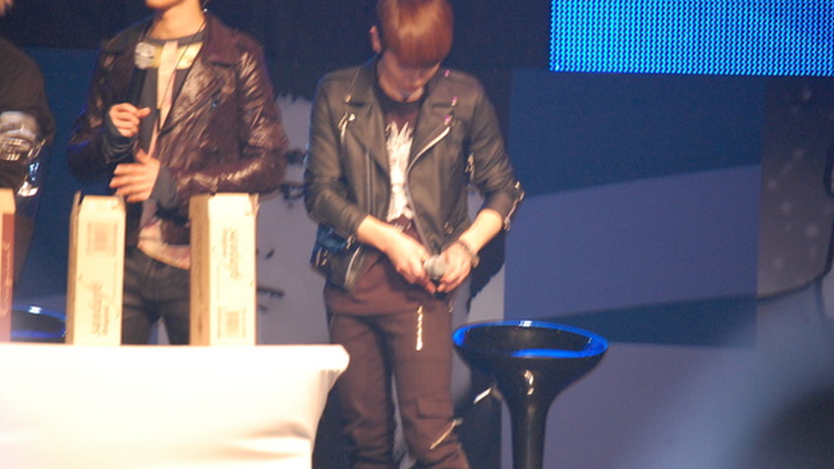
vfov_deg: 3.9
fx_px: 6965
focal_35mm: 315
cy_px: 264
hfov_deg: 6.9
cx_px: 417
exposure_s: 1/60
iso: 1600
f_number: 5.6
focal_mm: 200
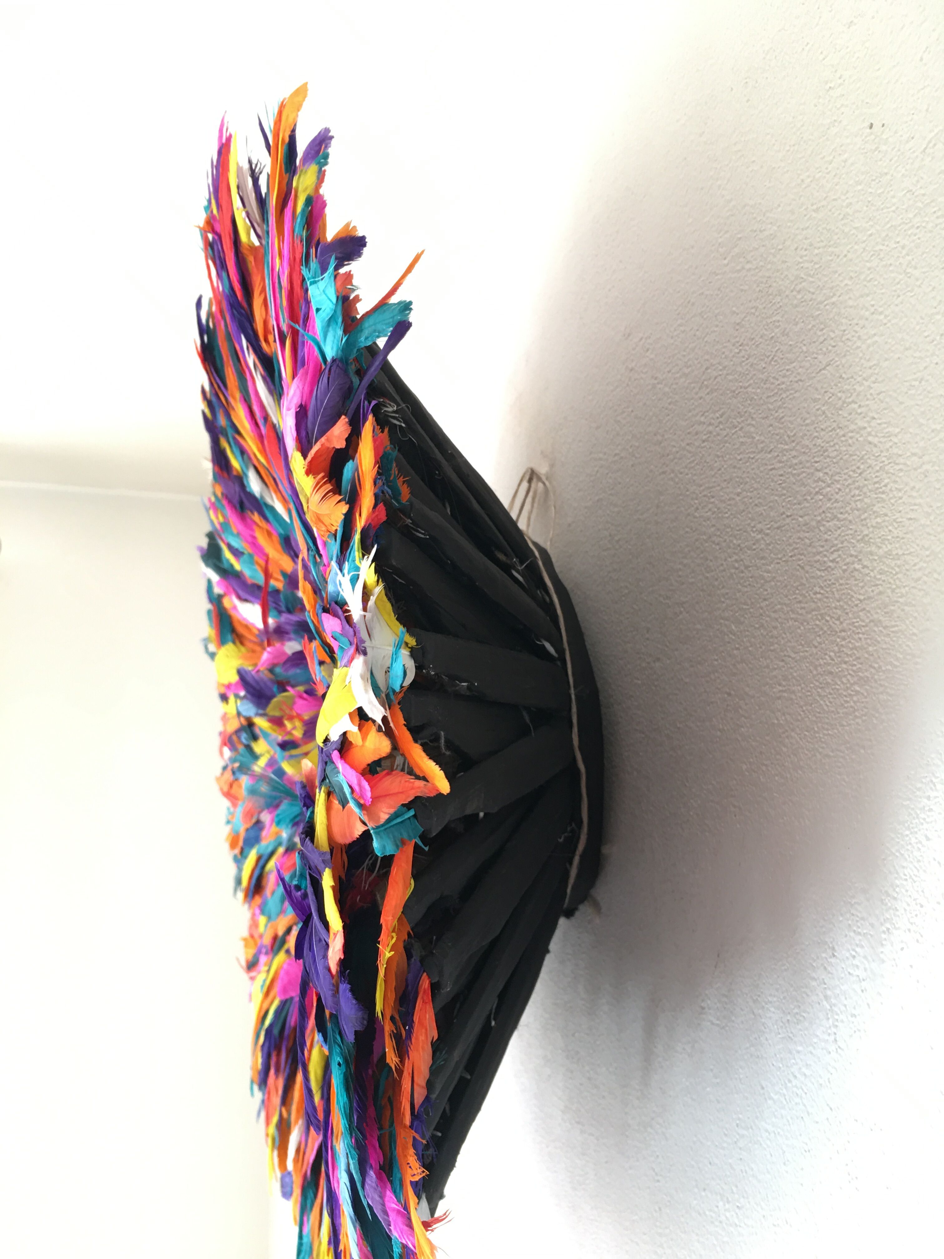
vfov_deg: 61.7
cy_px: 630
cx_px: 472
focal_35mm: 29
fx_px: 1054
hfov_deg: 48.2
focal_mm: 4.15
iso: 40
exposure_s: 1/17
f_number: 2.2
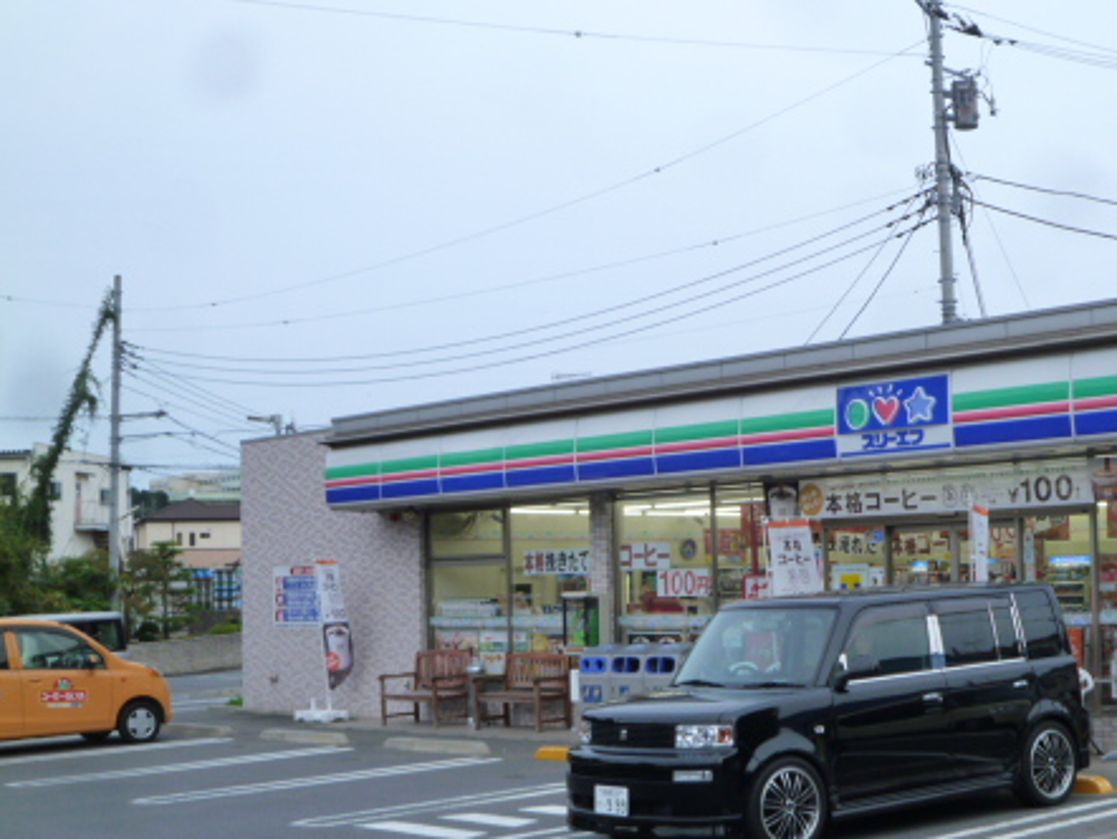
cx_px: 804
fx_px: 1776
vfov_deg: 26.6
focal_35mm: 55
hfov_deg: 34.4
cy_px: 485
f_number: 3.5
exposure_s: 1/60
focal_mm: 6.8
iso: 125
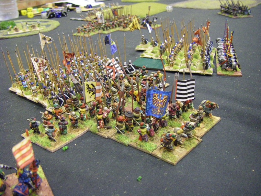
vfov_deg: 37.7
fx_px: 287
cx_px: 130
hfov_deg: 49.0
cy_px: 98
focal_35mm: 38
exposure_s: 1/20
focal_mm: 6.3
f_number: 3.5
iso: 800
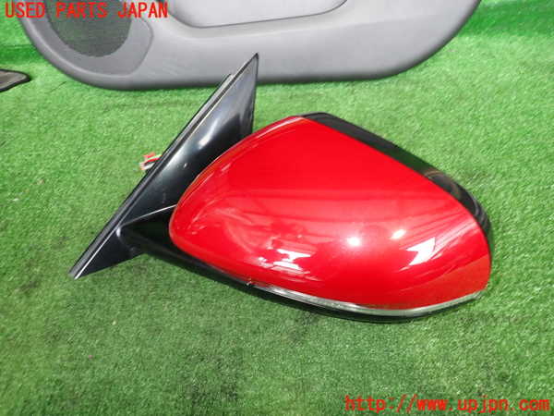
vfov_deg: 54.9
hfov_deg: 69.4
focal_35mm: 25
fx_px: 400
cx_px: 277
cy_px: 208
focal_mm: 4.5
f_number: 2
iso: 200
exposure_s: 1/30
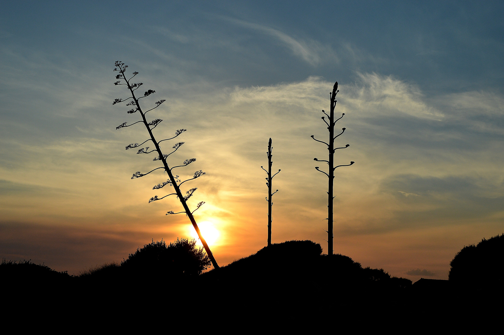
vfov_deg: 16.5
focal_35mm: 82
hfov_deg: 24.6
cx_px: 252
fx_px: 1154
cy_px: 168
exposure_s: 1/2500
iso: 200
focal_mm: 55
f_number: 7.1
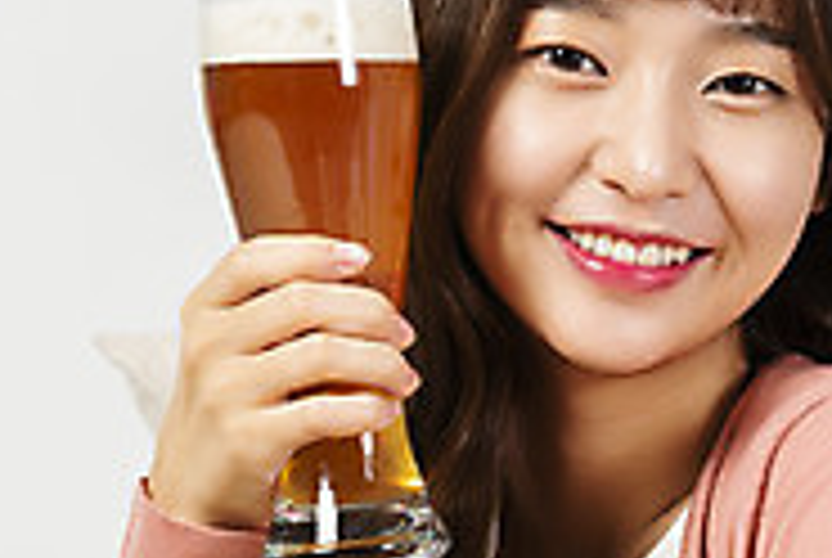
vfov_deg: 2.3
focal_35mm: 599
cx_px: 92
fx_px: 13866
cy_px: 486
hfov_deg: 3.4
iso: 100
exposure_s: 1/125
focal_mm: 185
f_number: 11
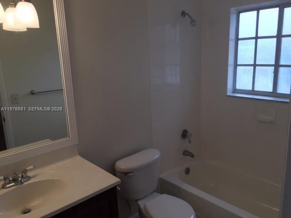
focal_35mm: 29
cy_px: 109
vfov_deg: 48.2
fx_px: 244
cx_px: 146
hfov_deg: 61.7
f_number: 2.2
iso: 40
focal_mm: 4.15
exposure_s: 1/120
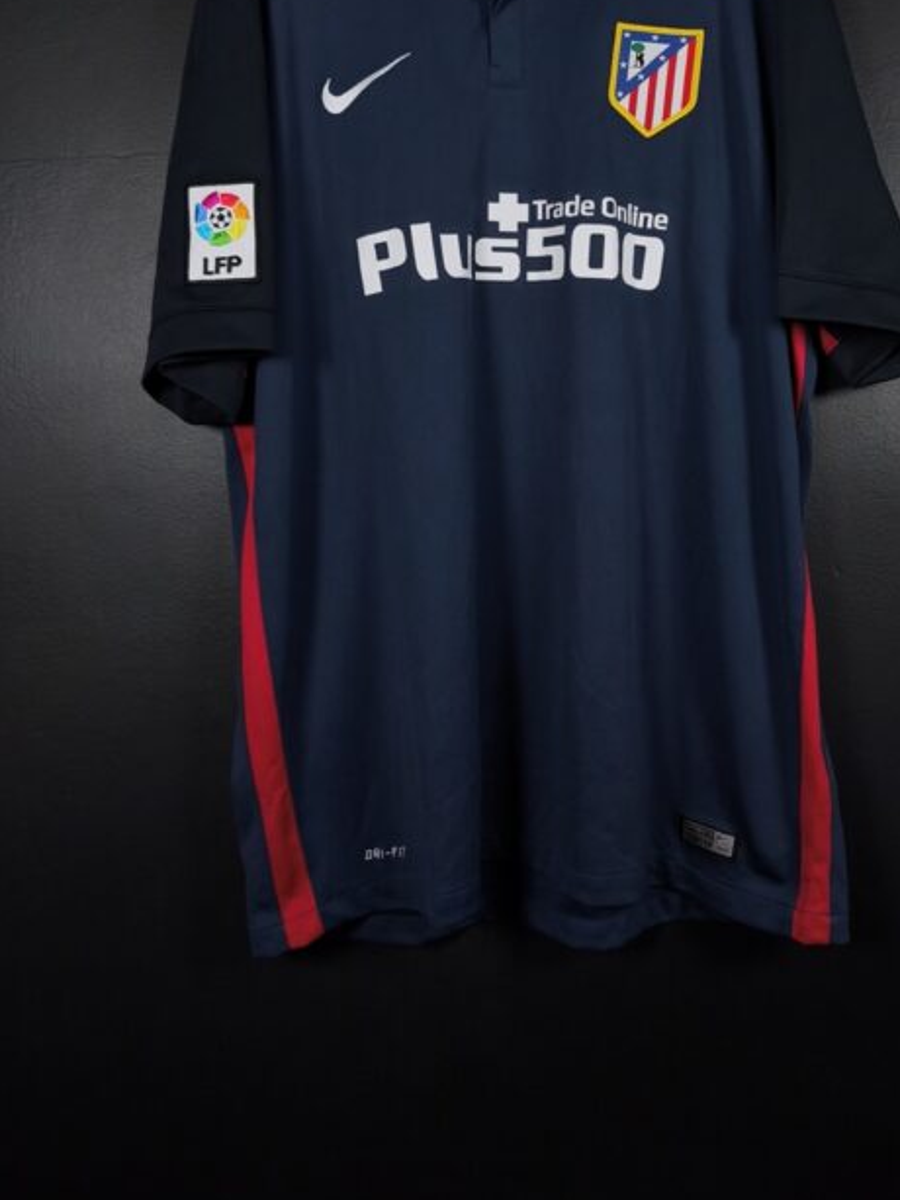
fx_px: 1040
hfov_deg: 46.6
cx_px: 520
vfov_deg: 59.1
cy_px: 440
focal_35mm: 30
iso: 400
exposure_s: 1/160
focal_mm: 6.57
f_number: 1.6
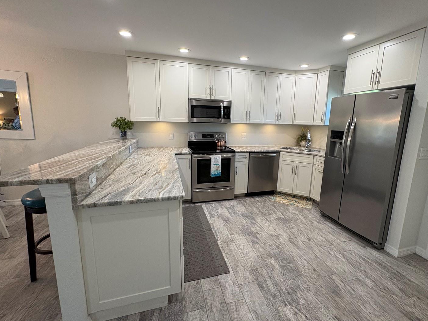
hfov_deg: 94.3
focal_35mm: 16
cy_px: 156
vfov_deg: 78.1
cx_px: 229
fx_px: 198
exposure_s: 1/120
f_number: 2.2
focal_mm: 2.22
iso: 200
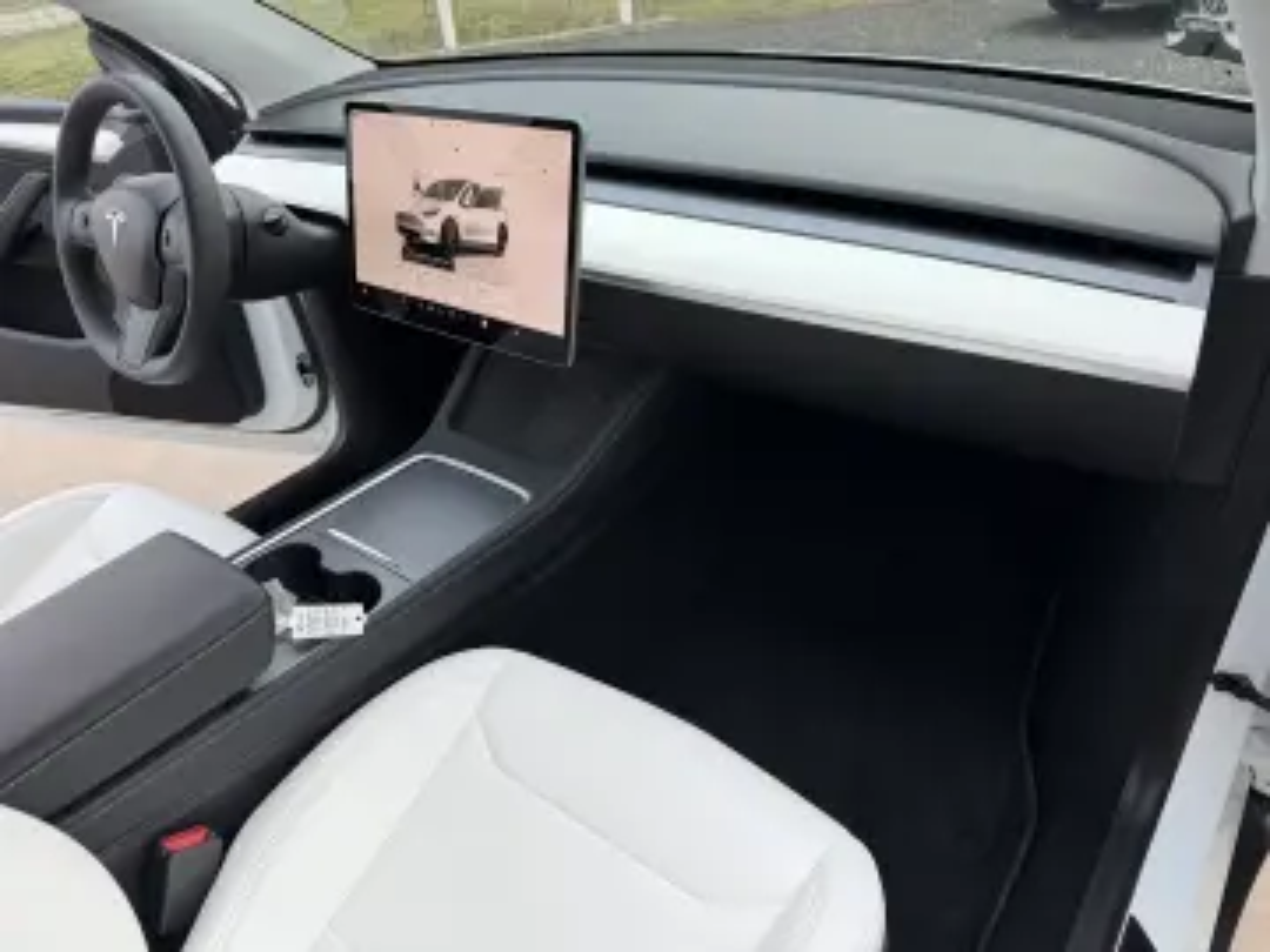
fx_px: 881
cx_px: 635
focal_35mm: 24
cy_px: 476
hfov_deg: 71.6
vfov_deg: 56.8
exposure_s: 1/308
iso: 80
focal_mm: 6.76
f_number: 1.78
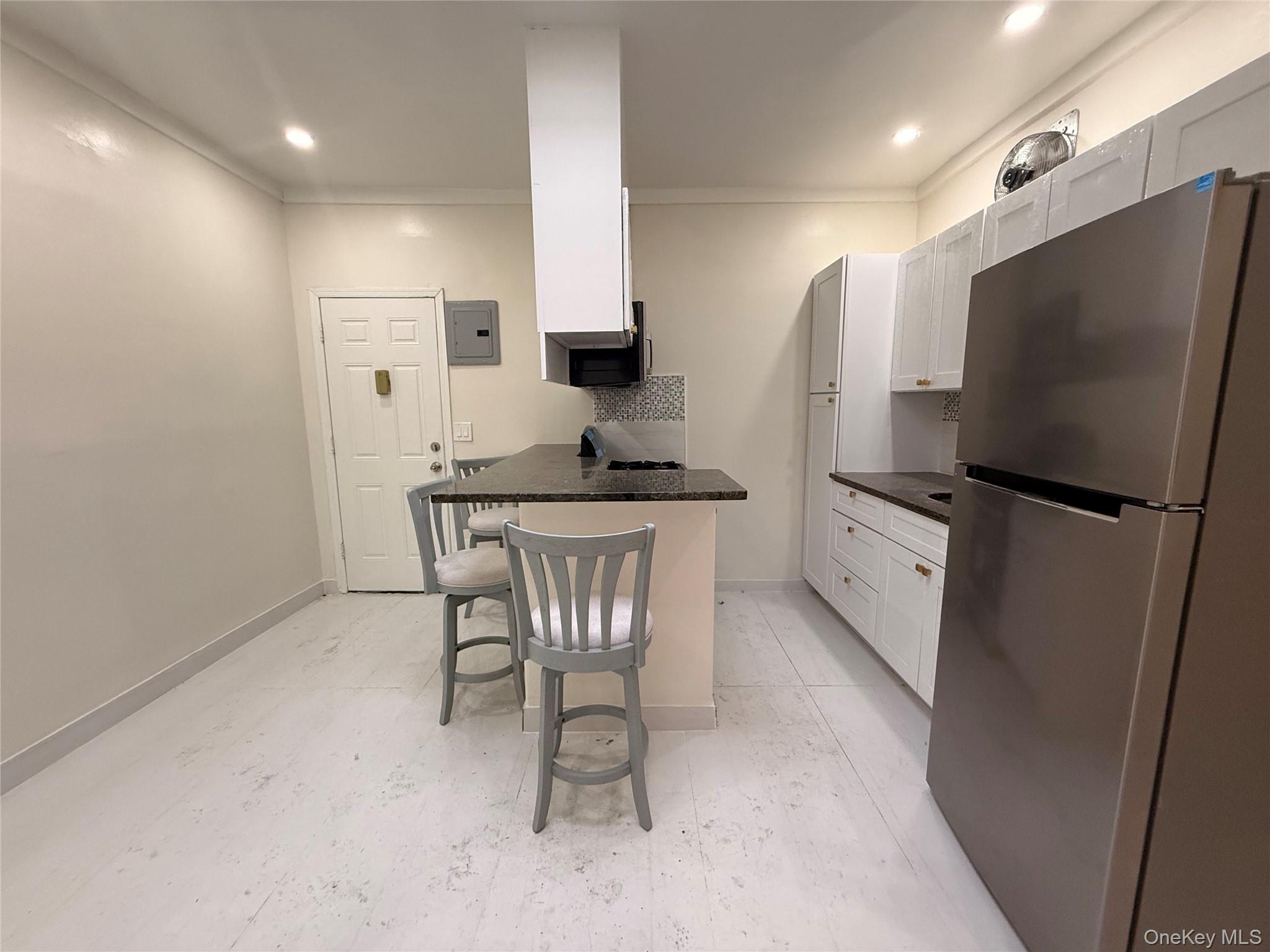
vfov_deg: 85.7
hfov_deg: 102.1
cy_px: 476
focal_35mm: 14
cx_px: 635
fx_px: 514
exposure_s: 1/120
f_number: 2.2
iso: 250
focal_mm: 2.22
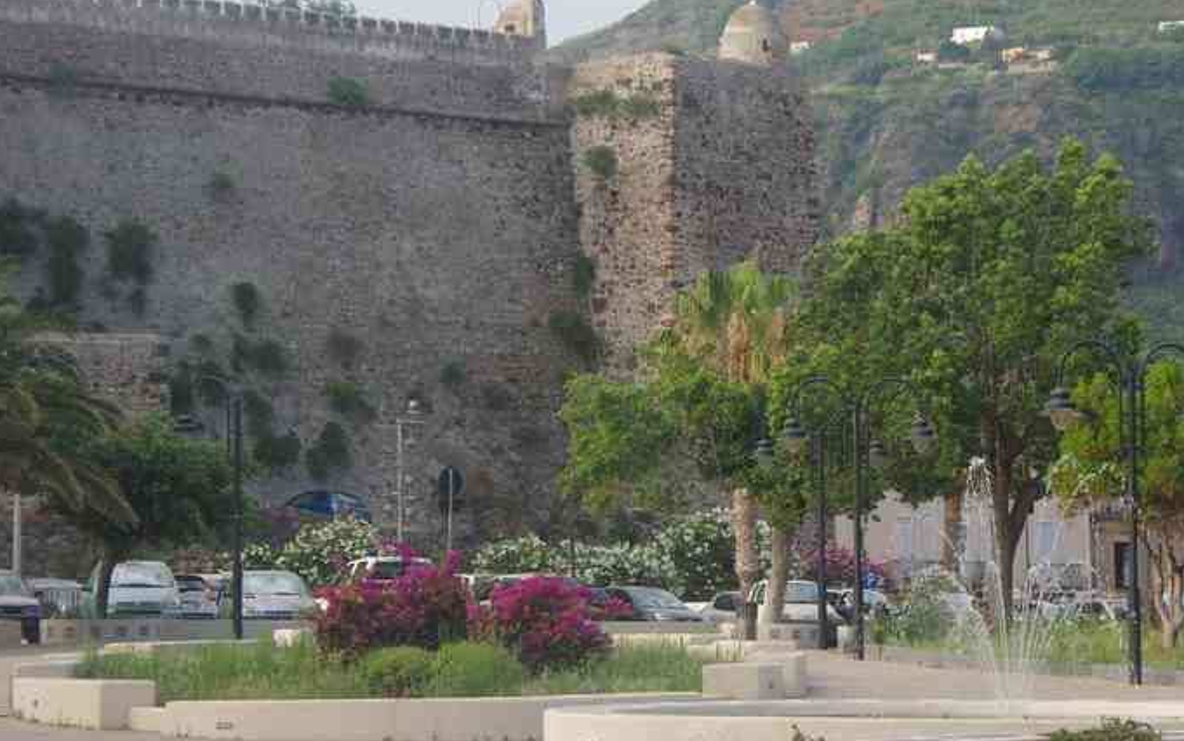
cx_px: 695
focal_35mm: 130
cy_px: 294
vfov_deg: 10.1
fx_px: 4196
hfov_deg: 16.1
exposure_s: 1/100
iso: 400
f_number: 8
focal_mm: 57.5
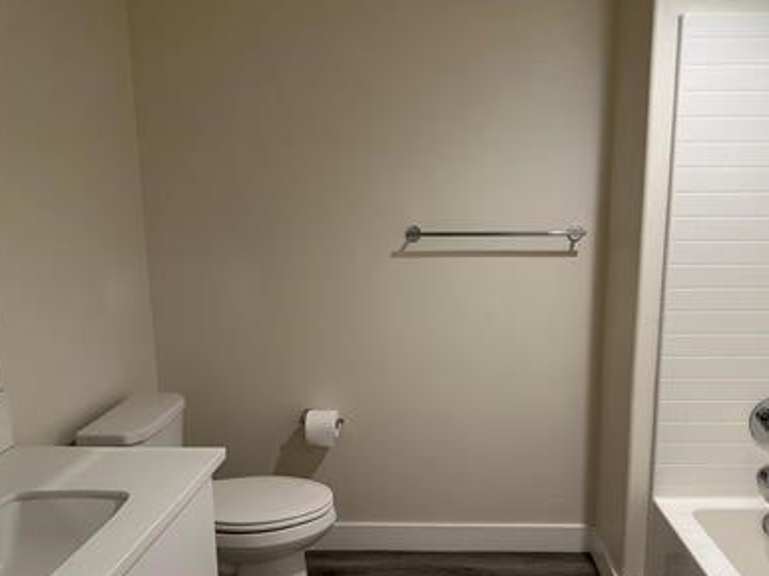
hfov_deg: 63.2
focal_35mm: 28
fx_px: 622
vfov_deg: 49.5
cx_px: 438
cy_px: 330
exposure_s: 1/120
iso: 200
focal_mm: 6.86
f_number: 1.78
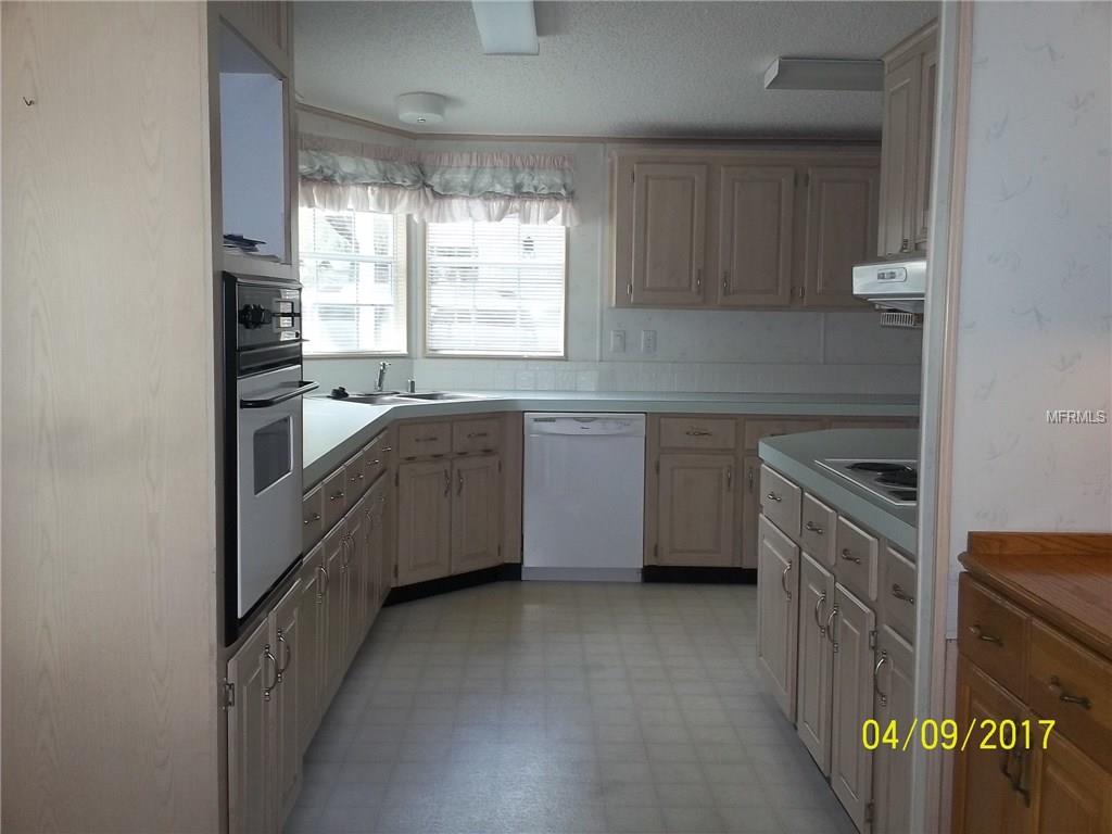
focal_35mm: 38
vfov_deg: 37.7
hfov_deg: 49.0
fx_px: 1221
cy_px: 417
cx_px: 556
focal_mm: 6.3
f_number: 4.5
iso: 160
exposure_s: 1/60
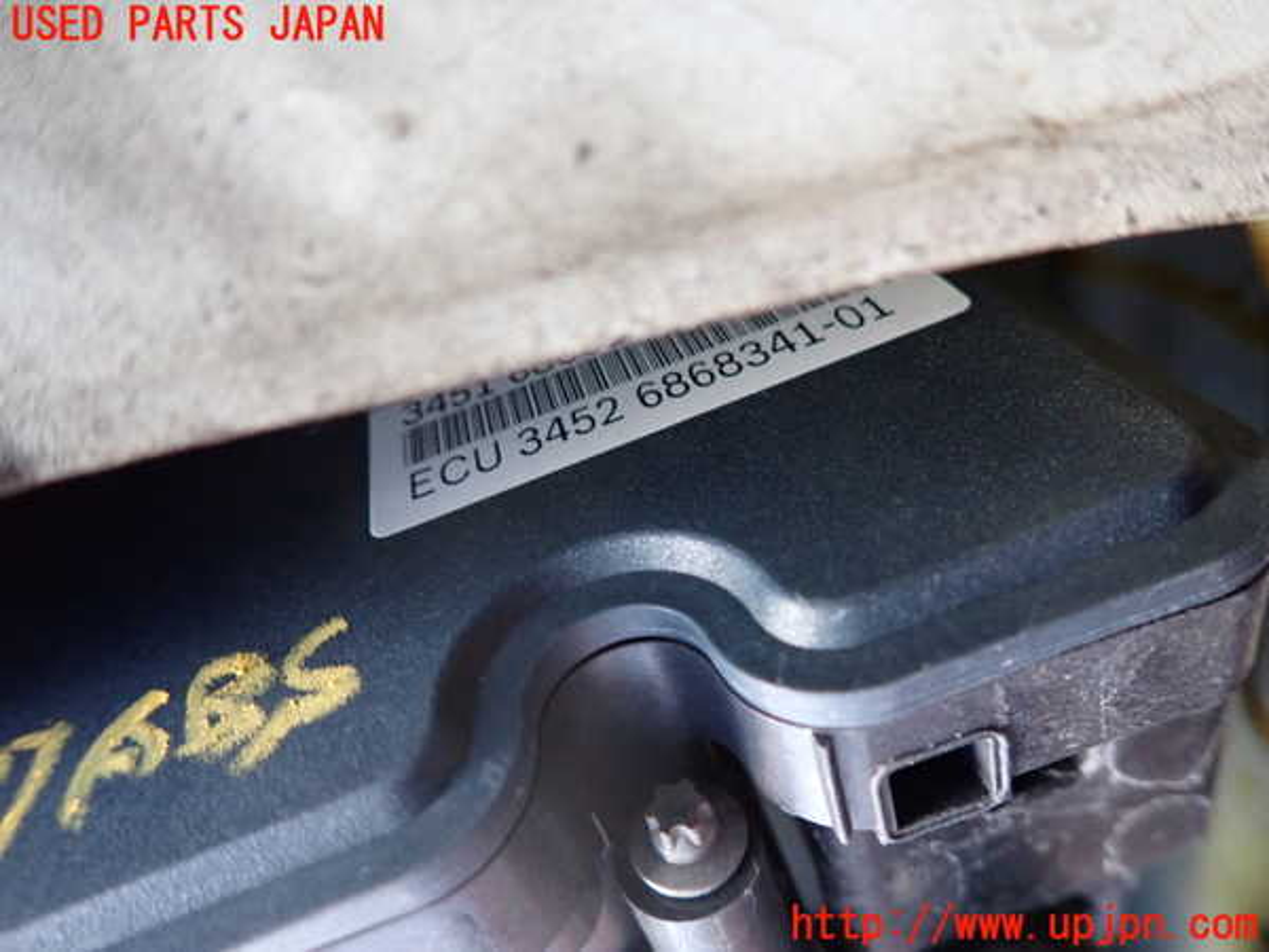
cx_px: 634
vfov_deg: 54.9
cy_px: 476
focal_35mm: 25
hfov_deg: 69.4
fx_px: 916
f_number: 2
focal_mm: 4.5
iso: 800
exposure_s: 1/25
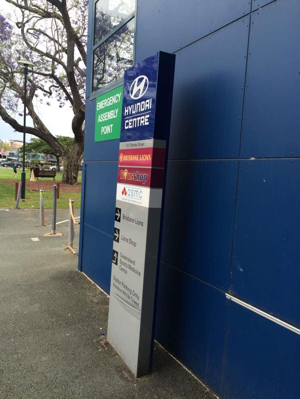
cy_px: 200
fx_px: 335
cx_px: 150
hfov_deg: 48.2
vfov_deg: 61.7
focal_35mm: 29
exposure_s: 1/183
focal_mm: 4.15
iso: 32
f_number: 2.2
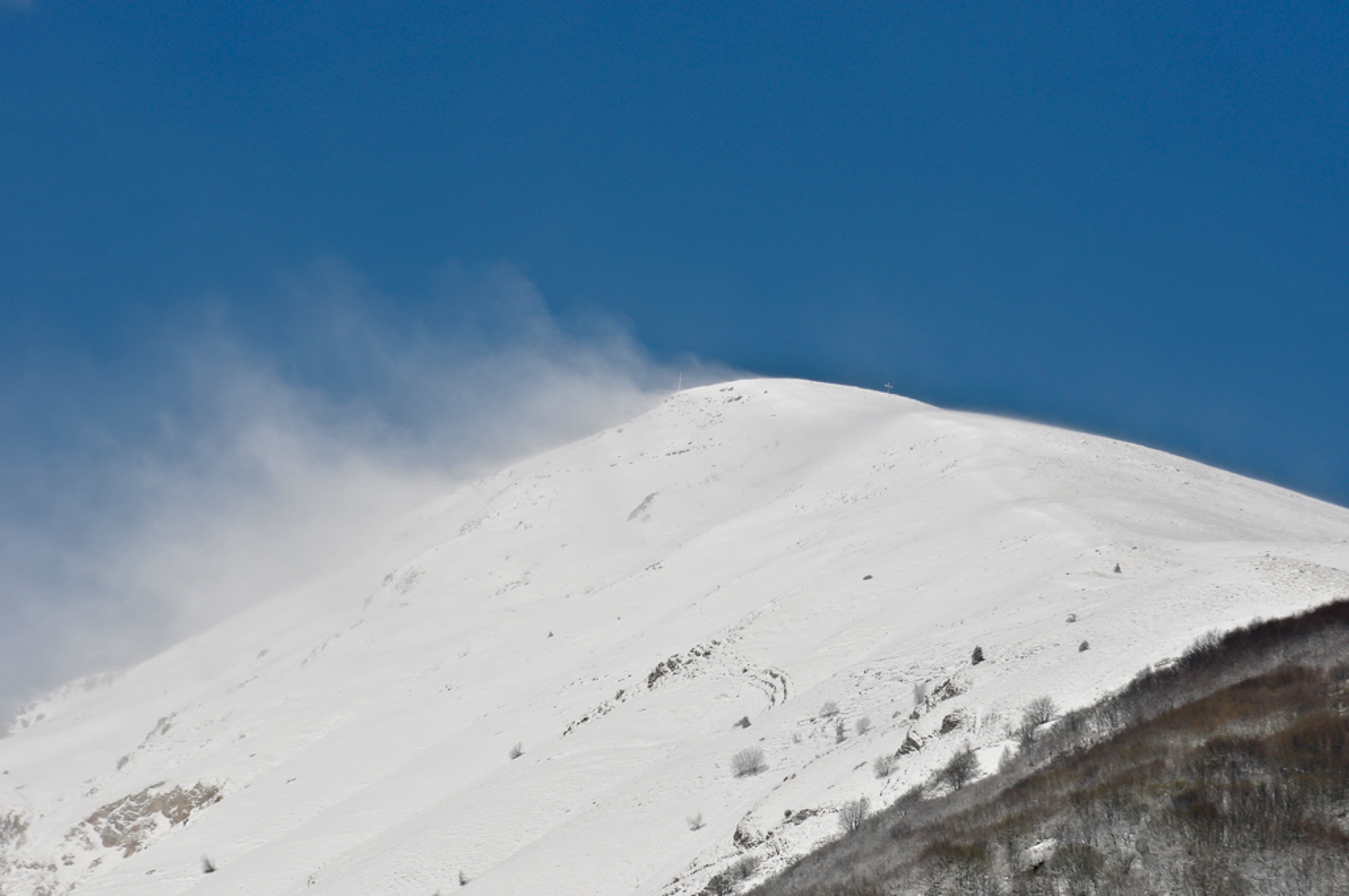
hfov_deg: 6.9
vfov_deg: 4.6
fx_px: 11227
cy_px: 448
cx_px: 674
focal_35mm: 300
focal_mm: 200
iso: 200
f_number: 10
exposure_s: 1/1000
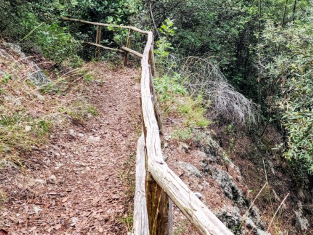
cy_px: 117
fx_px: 353
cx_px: 208
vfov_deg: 36.8
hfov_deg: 47.1
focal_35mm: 39
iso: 100
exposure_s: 1/180
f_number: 1.8
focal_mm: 6.4
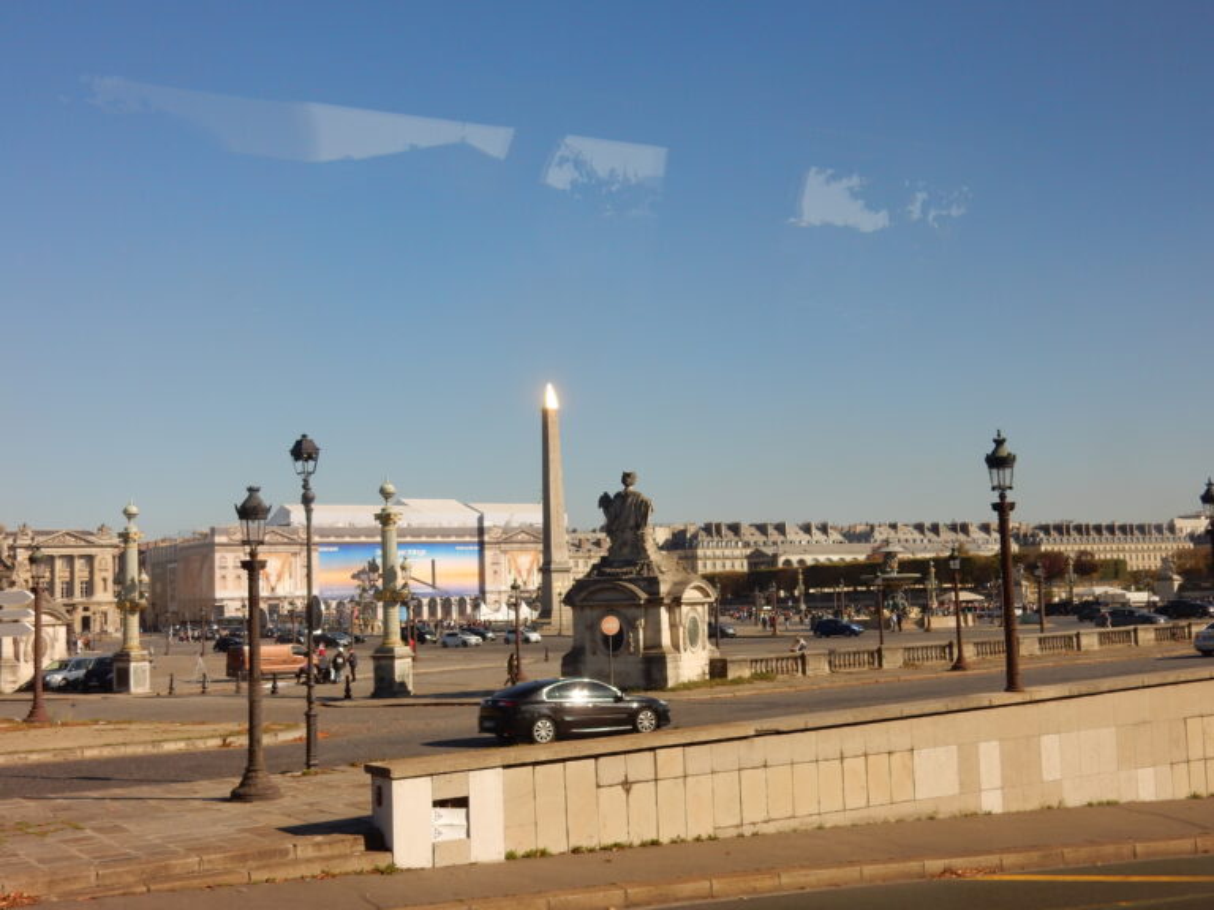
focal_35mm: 43
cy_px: 455
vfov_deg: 33.6
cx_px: 607
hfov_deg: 43.9
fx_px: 1508
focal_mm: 7.6
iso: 125
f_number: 4.2
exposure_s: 1/400
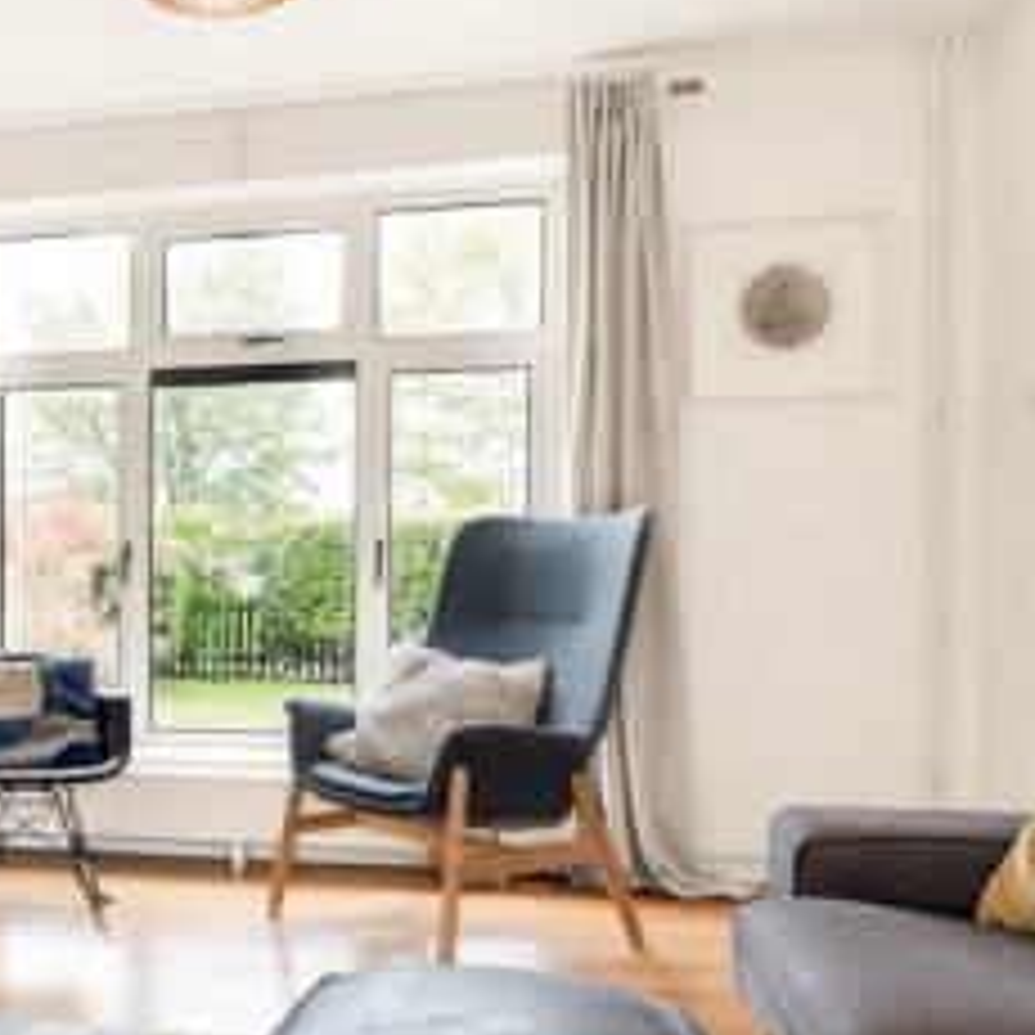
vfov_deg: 48.3
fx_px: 1150
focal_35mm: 34
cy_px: 587
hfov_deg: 44.8
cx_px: 140
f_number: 6.3
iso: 320
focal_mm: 14
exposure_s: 1/20
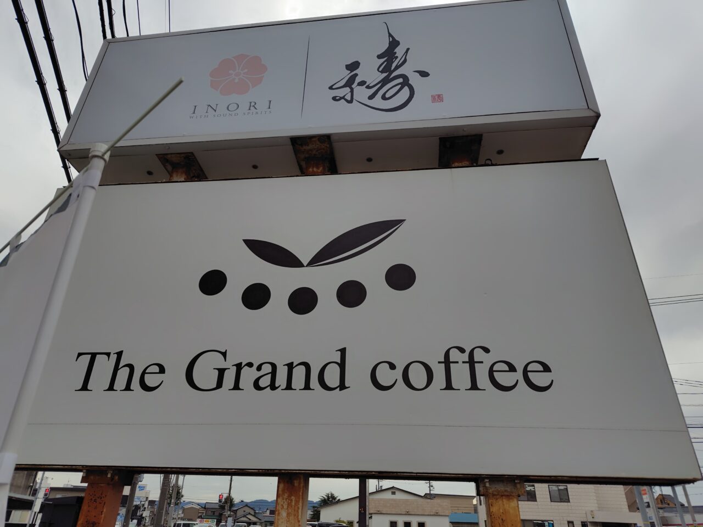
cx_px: 352
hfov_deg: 73.9
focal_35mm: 23
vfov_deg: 58.9
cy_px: 264
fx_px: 467
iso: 50
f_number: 1.9
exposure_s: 1/1600
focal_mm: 5.6
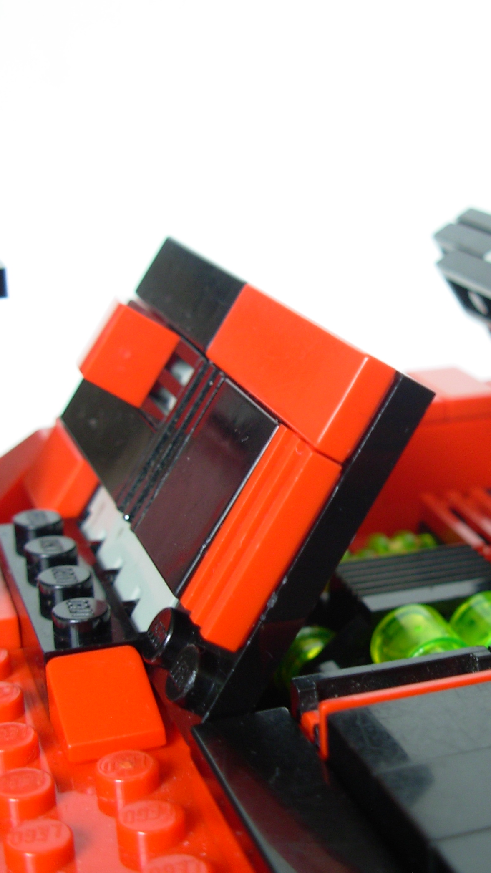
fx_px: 1527
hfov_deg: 17.9
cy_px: 434
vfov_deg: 31.9
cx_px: 453
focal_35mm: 66
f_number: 3.1
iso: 50
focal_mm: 7.5
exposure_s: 1/4.1
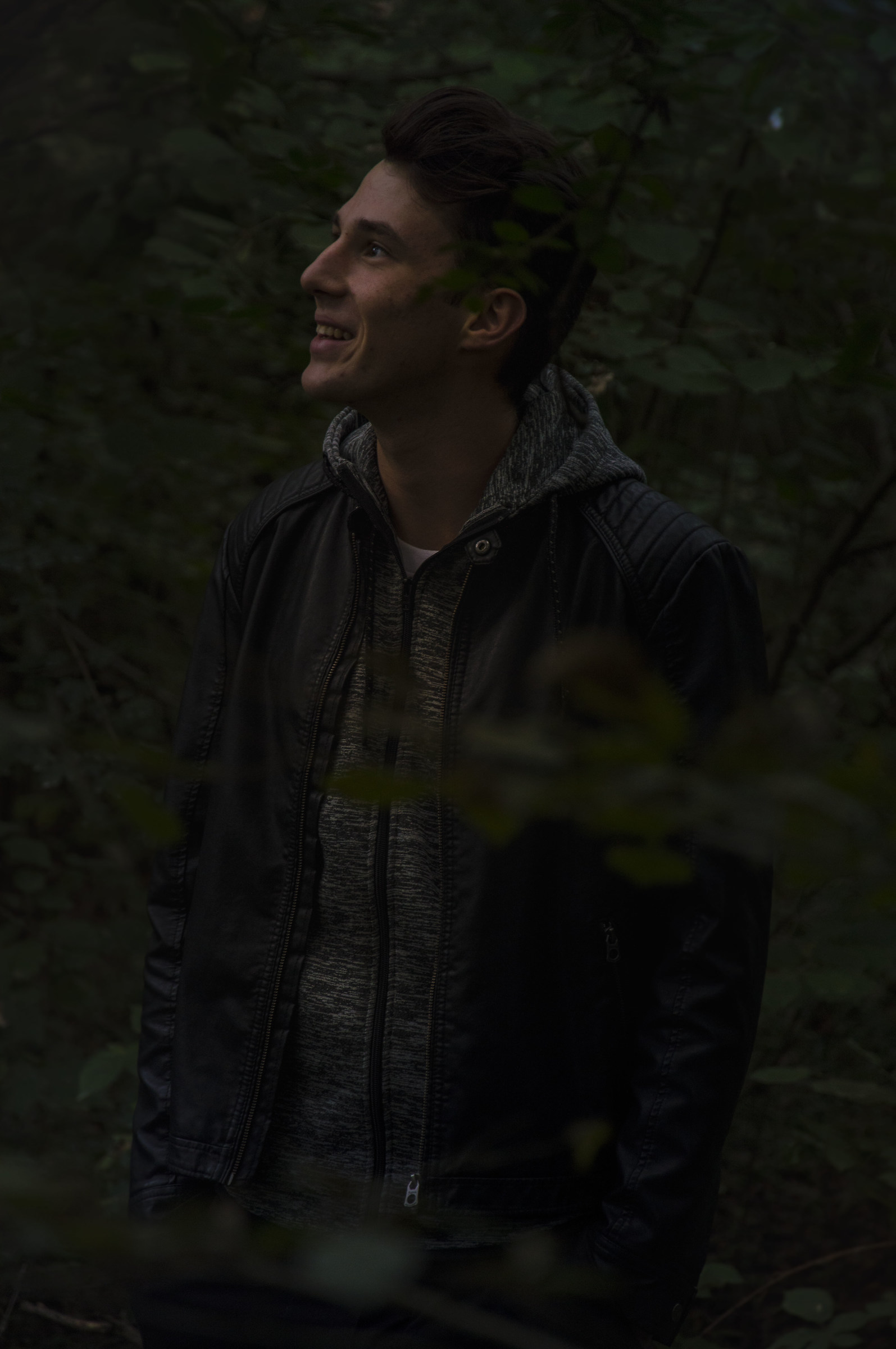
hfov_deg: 8.7
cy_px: 674
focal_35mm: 158
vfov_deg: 13.1
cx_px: 448
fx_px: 5892
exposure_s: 1/50
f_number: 5.6
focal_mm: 105
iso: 400
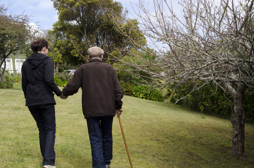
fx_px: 261
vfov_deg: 35.7
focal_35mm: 37
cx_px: 122
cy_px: 93
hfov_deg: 52.0
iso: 400
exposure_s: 1/250
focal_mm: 22
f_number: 13
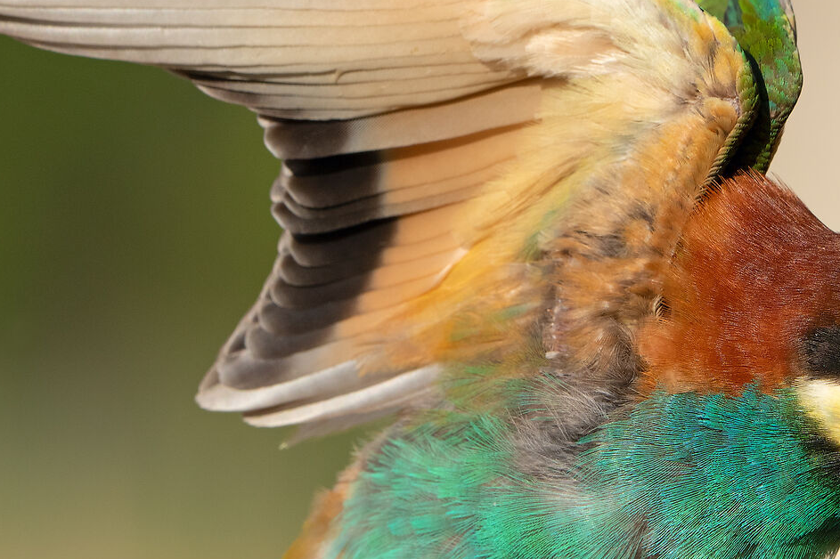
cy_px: 422
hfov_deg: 1.6
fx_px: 29691
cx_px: 588
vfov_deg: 1.1
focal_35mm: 1273
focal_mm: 500
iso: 500
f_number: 11
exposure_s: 1/640
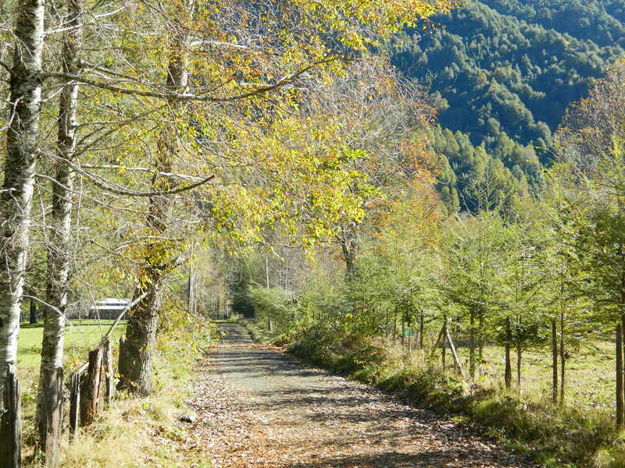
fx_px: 849
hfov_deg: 40.4
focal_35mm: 47
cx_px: 312
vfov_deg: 30.9
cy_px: 234
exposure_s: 1/200
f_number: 3.6
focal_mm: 8.4
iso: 80
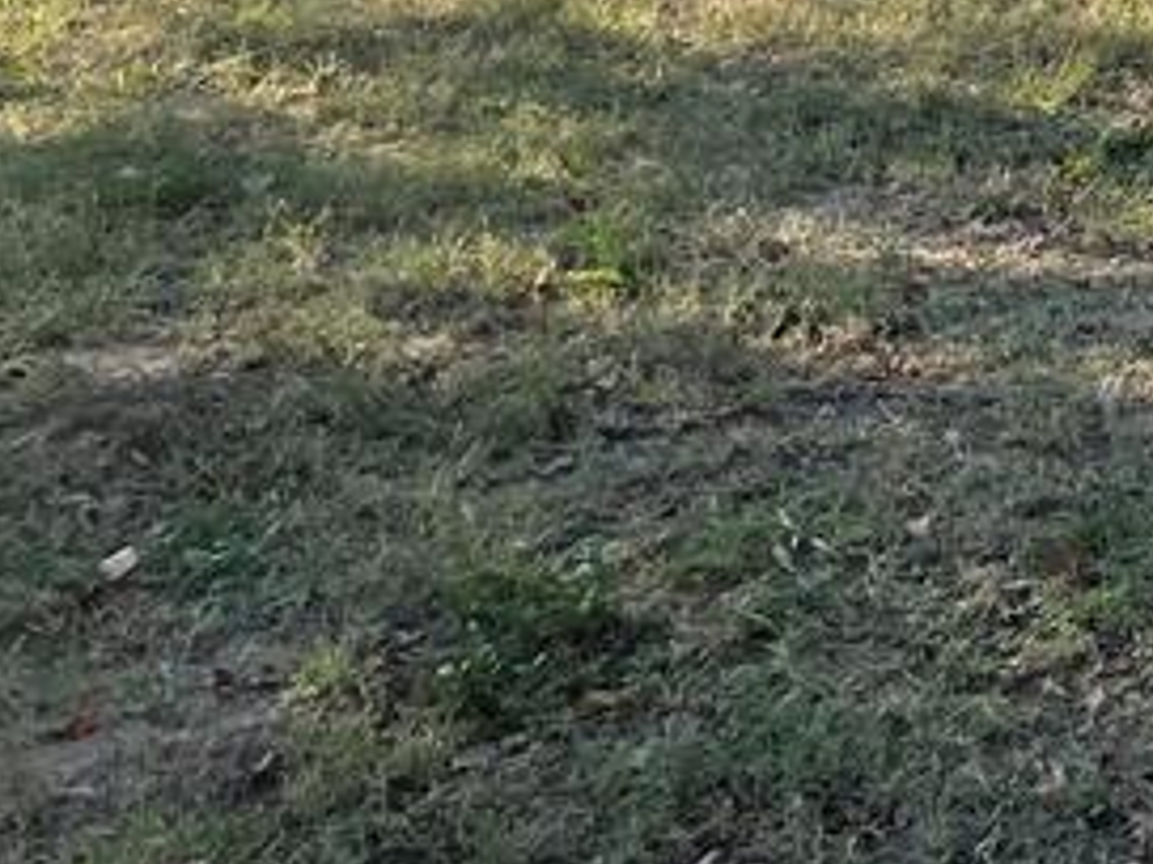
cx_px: 2128
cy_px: -614
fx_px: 3264
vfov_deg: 13.7
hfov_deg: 16.5
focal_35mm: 98
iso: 32
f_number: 1.6
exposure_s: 1/2132
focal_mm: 4.2
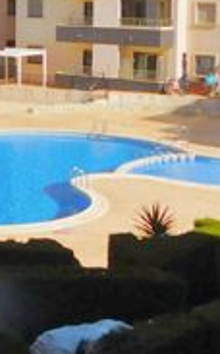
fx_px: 904
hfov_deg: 12.4
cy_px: 17
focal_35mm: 94
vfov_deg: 21.5
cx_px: -206
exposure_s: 1/800
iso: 125
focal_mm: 4
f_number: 6
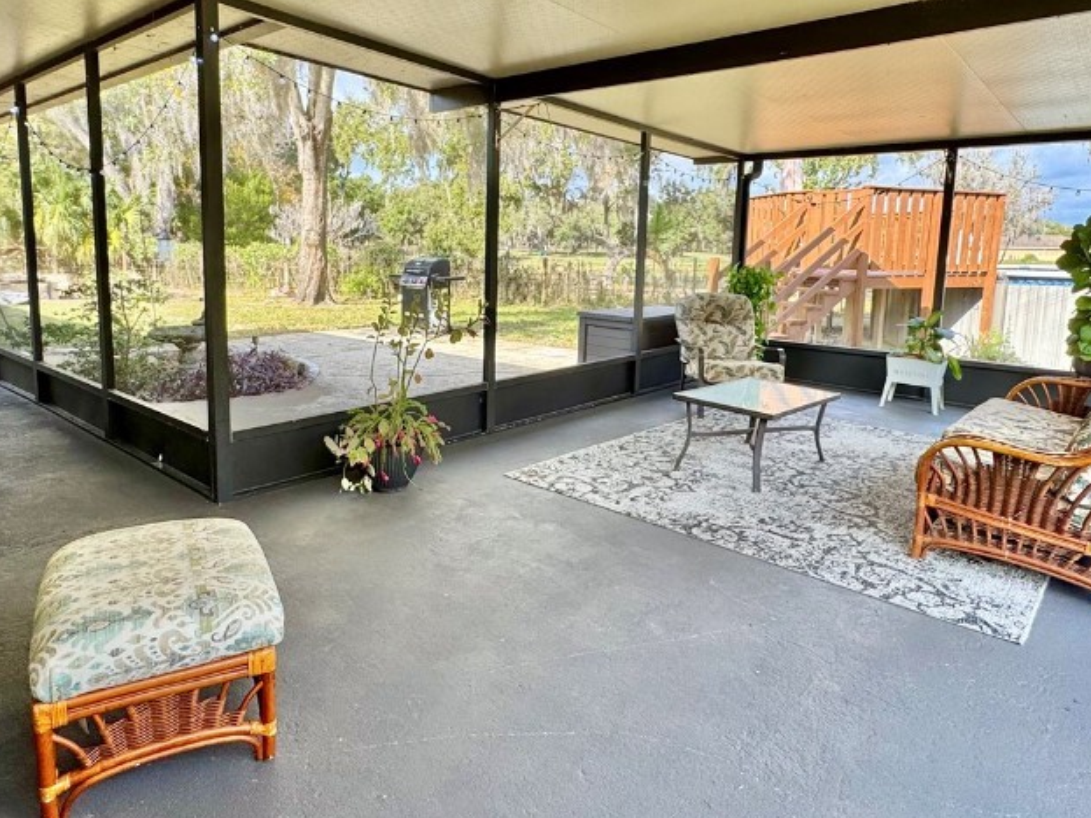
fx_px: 725
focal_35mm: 23
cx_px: 499
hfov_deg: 73.8
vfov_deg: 58.5
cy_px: 335
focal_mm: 2.22
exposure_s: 1/190
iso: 40
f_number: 2.2
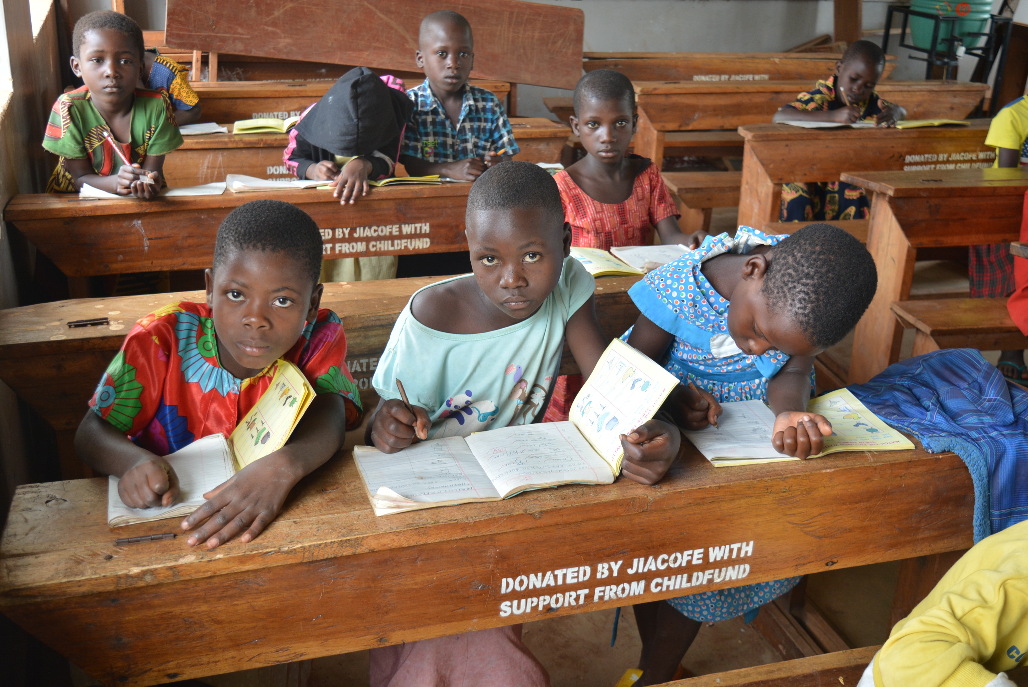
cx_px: 514
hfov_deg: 47.9
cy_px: 344
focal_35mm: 40
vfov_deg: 33.1
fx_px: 1157
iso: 400
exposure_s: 1/100
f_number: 5
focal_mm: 27
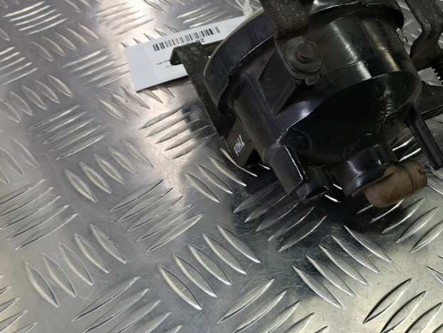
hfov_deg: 47.6
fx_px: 486
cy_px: 95
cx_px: 319
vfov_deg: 37.1
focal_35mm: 38
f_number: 1.6
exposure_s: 1/33.3
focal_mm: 4.11
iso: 93
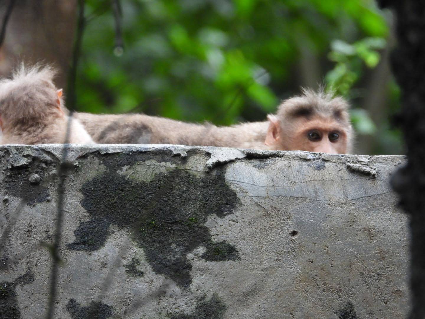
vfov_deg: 1.4
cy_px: 160
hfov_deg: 1.8
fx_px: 13505
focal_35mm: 1100
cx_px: 212
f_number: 5.6
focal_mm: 198
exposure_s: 1/60
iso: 800
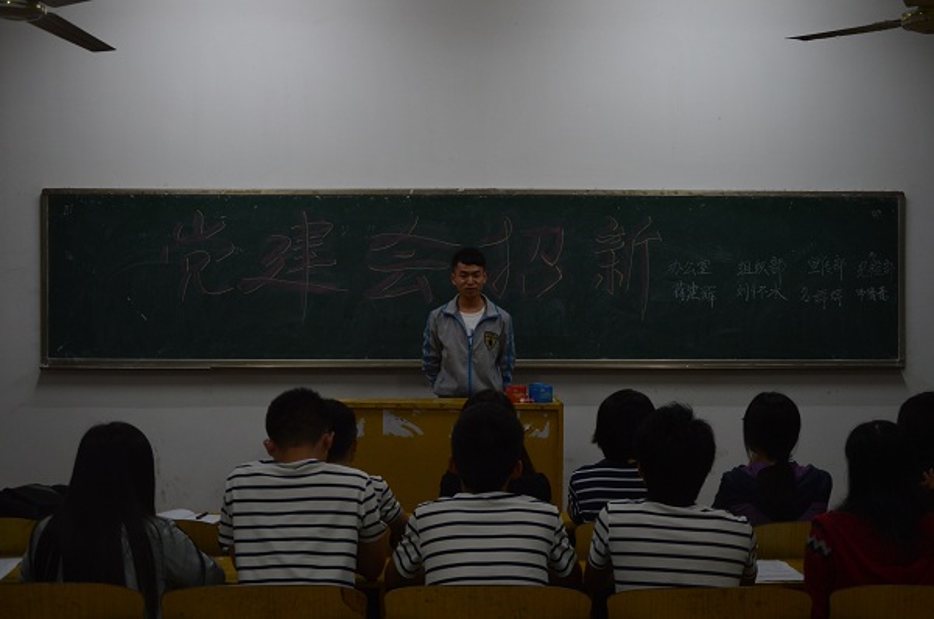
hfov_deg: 41.2
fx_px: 1243
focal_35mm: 48
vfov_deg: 28.0
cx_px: 467
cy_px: 310
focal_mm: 32
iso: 400
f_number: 4.2
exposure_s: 1/60
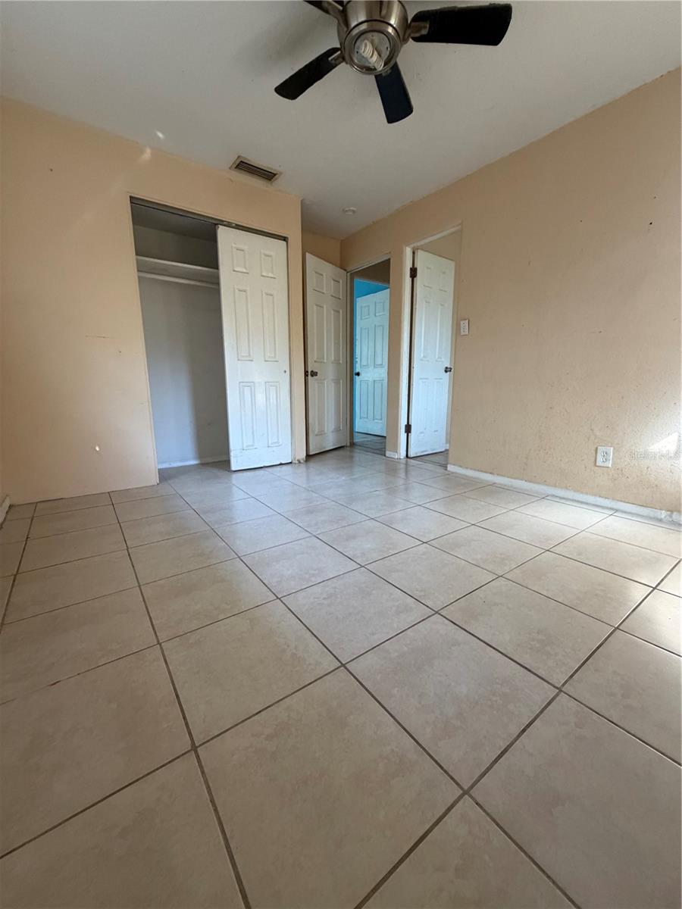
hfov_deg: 85.7
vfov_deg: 102.1
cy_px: 454
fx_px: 368
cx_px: 341
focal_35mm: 14
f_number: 2.2
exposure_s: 1/100
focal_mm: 2.22
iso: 320
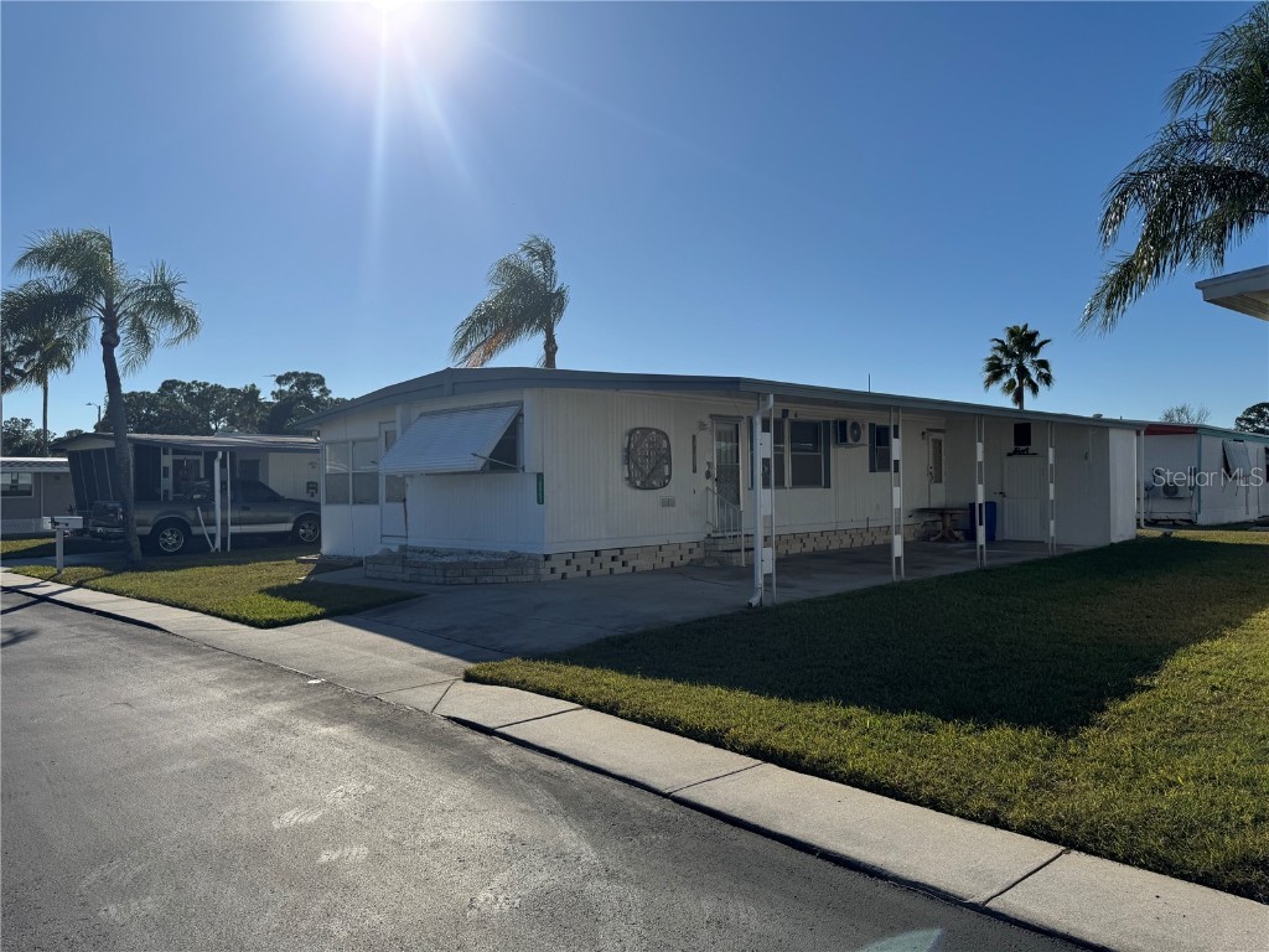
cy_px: 476
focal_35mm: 24
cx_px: 634
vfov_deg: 56.8
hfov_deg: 71.6
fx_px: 880
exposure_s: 1/12346
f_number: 1.78
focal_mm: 6.76
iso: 80
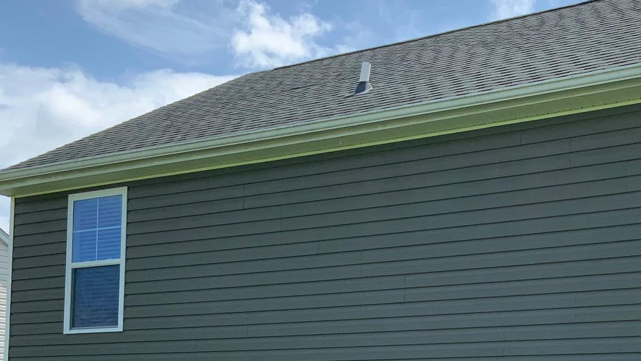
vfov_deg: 17.7
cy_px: 390
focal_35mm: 66
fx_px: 1122
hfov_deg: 31.4
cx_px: 470
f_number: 1.8
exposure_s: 1/1377
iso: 16
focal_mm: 3
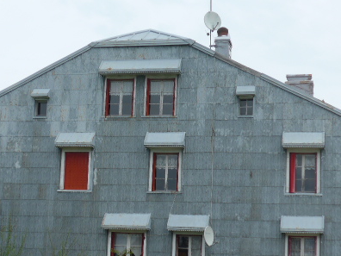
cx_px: 149
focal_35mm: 84
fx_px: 827
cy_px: 170
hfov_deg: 23.3
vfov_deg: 17.5
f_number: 3.3
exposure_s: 1/1000
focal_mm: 10.7
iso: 80
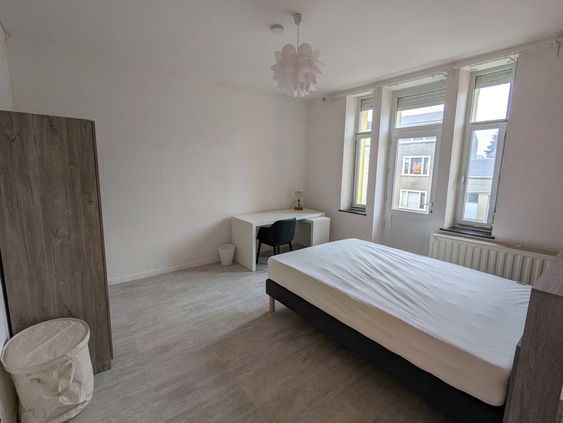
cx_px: 282
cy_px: 212
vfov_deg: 78.1
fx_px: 260
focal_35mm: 16
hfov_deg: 94.5
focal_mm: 2.35
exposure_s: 1/100
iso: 52
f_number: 2.2
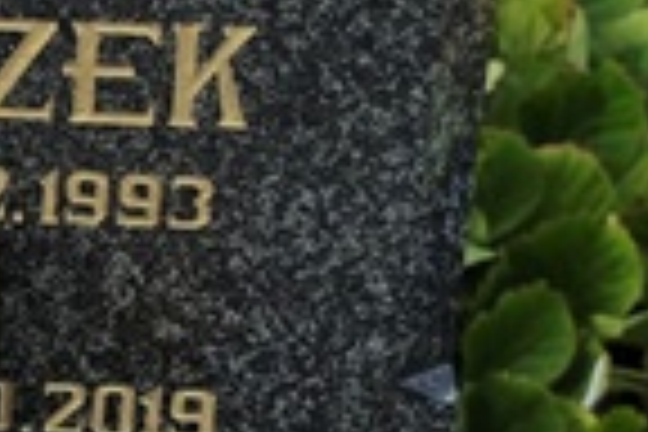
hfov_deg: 11.1
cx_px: -576
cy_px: 45
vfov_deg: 8.1
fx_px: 3060
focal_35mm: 170
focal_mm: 6.3
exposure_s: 1/278
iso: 12
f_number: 1.7
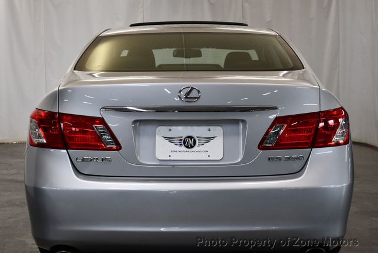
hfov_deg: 32.4
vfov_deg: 22.0
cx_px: 189
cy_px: 126
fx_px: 652
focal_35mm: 62
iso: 800
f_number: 4.2
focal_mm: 31
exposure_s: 1/200
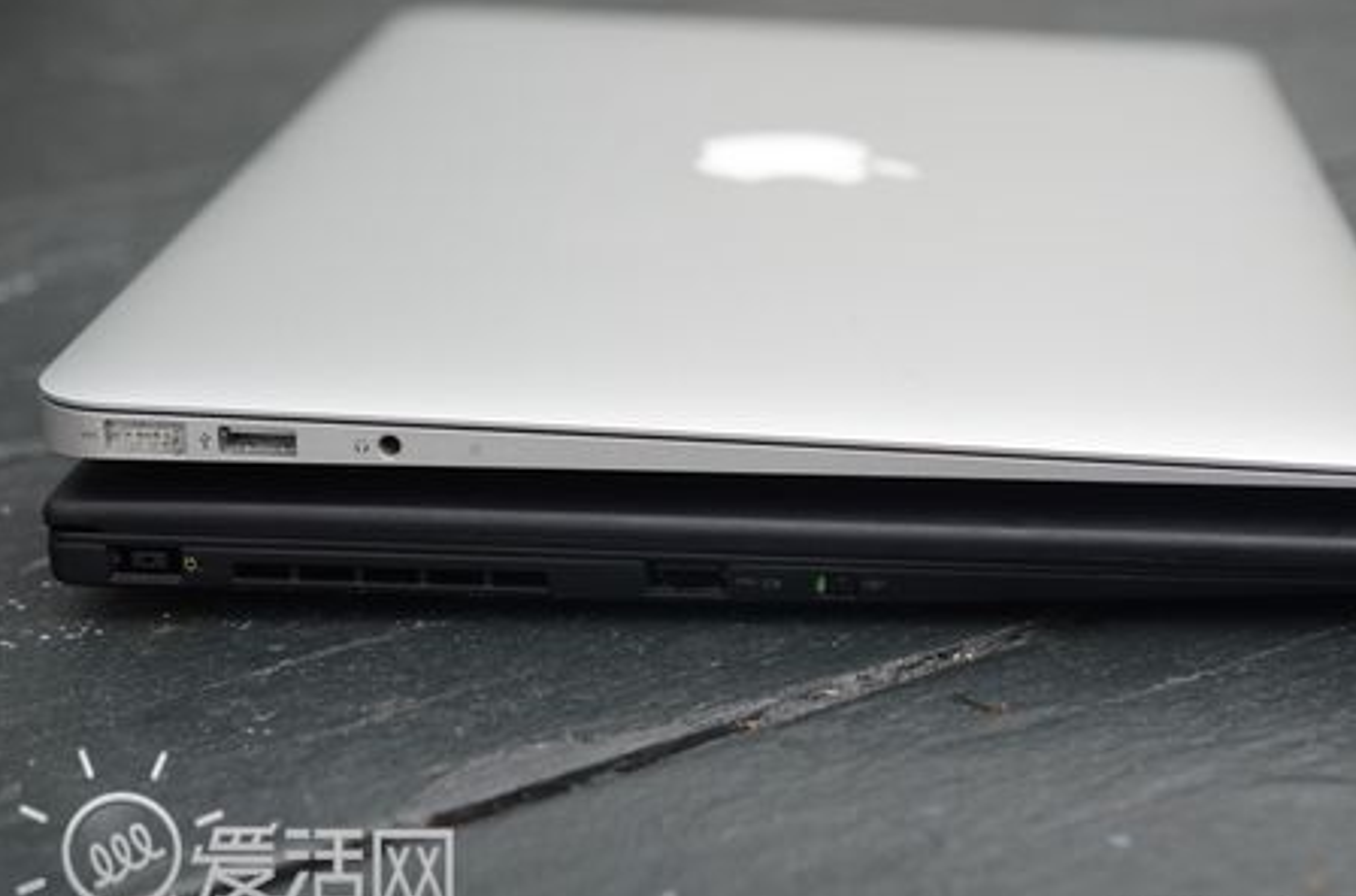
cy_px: 477
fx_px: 2517
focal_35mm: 67
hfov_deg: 30.1
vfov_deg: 20.2
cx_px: 742
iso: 500
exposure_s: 1/40
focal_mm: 40
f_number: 4
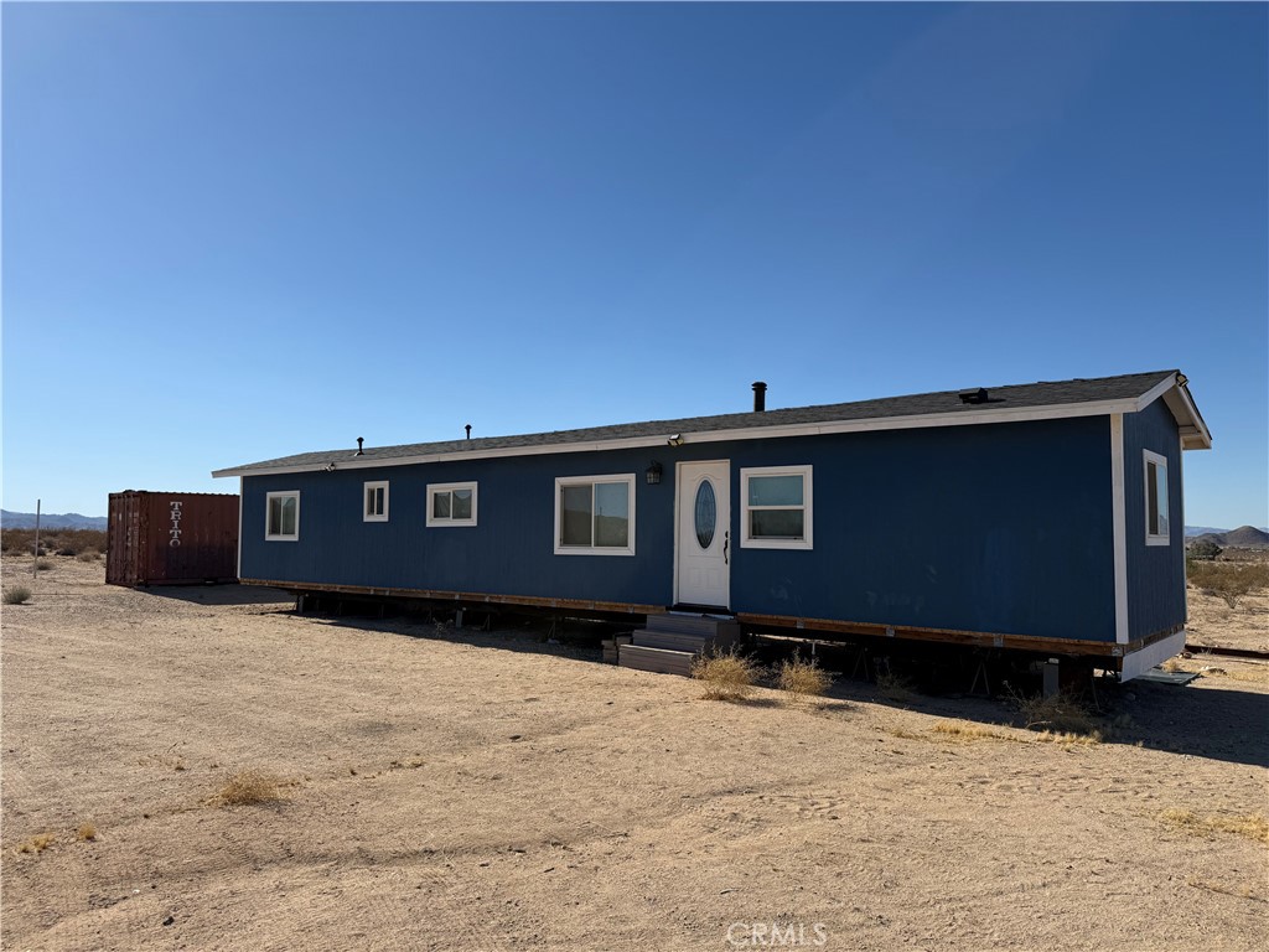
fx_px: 880
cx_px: 634
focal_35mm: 24
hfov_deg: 71.6
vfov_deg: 56.8
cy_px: 476
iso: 80
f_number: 1.78
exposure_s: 1/7353
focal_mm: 6.76
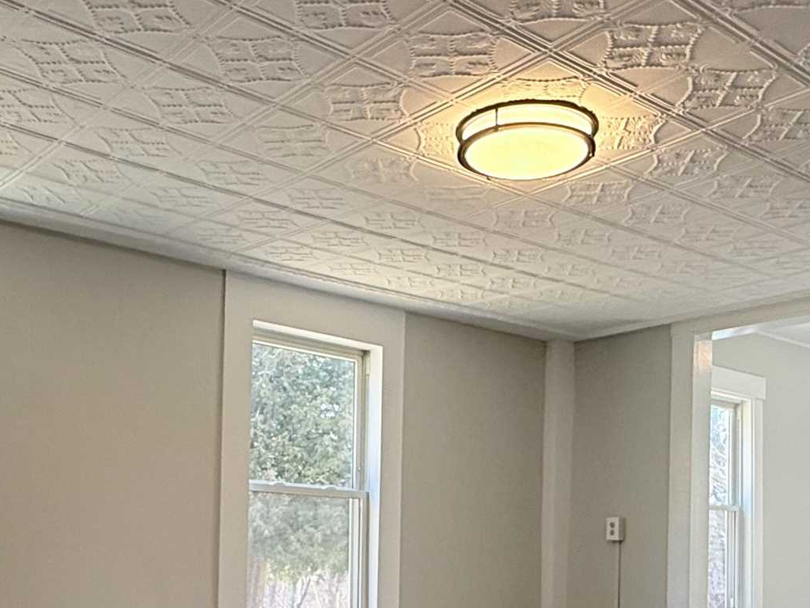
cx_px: 384
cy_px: 556
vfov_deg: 32.5
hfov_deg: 44.8
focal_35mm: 42
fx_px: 983
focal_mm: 2.22
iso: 160
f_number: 2.2
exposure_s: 1/120
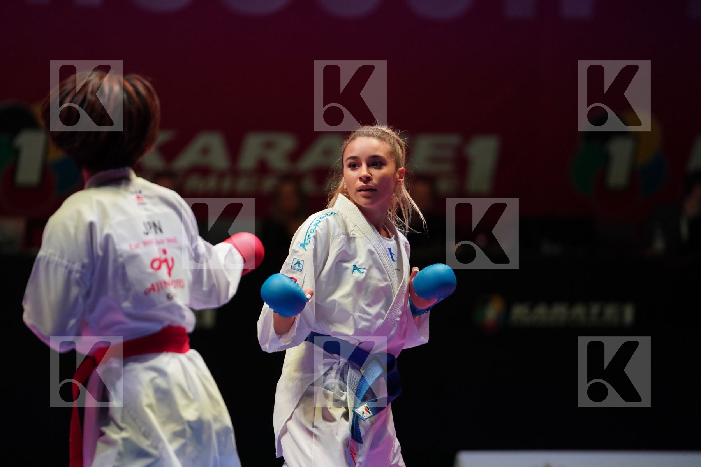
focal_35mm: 198
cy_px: 234
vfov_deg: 6.9
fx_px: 3855
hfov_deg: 10.4
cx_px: 350
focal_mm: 198
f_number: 2.8
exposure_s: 1/1000
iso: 1600
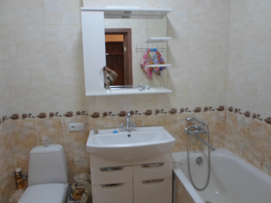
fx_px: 196
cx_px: 136
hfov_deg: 69.4
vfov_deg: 54.9
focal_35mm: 25
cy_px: 102
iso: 100
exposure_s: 1/15
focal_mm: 4.5
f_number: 2.5
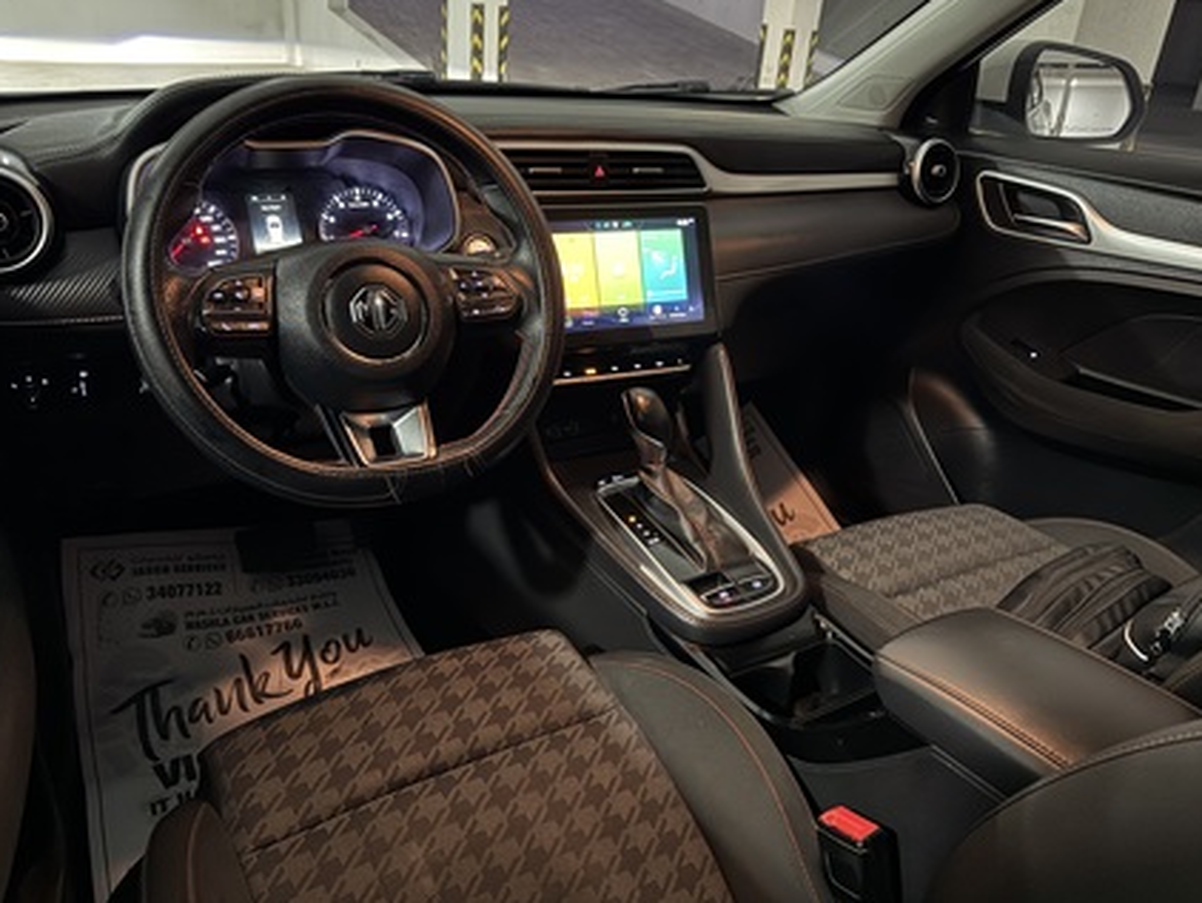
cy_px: 423
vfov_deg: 53.1
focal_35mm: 26
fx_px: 903
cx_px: 591
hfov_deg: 67.3
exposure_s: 1/24
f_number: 1.78
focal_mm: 6.76
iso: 1600
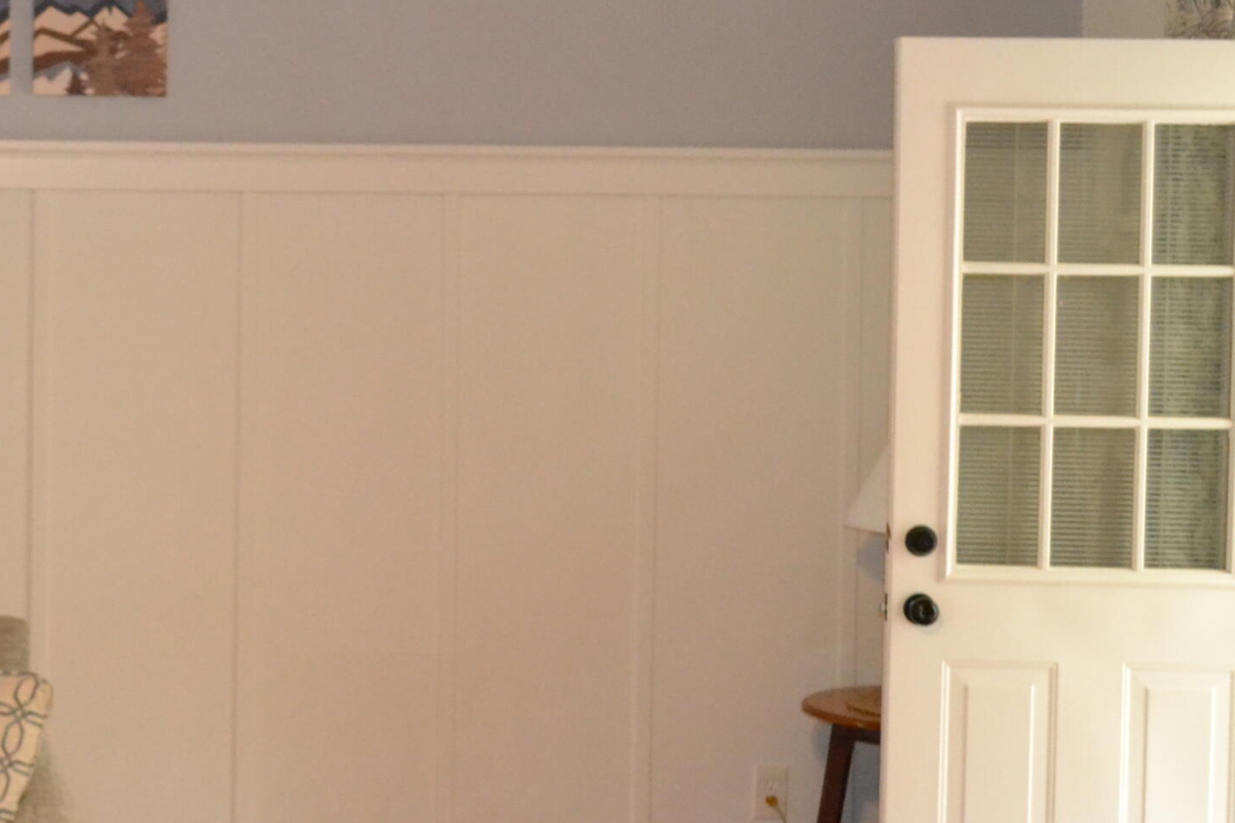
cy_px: 304
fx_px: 2573
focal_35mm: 75
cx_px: 20
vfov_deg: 18.2
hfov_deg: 25.7
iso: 3200
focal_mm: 24
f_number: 4
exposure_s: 1/60
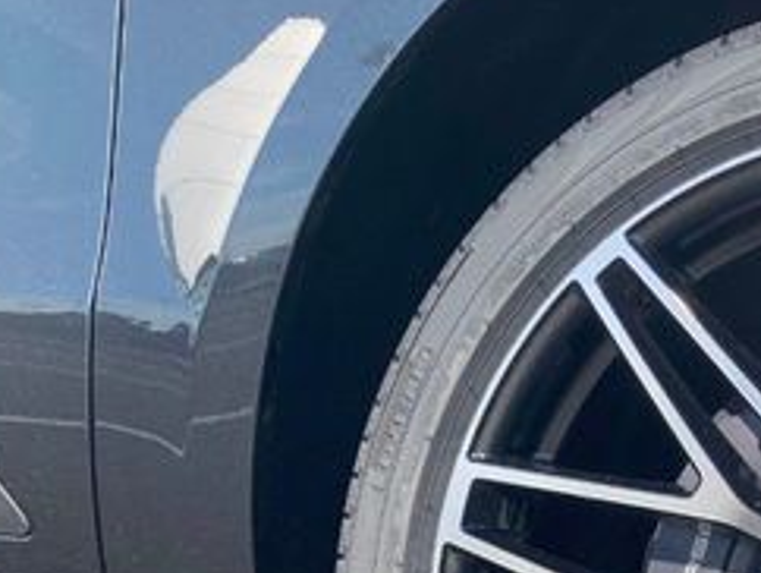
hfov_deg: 24.3
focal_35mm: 74
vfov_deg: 19.2
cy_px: 617
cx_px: 862
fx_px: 1628
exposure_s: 1/1000
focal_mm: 3.99
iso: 20
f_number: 1.8
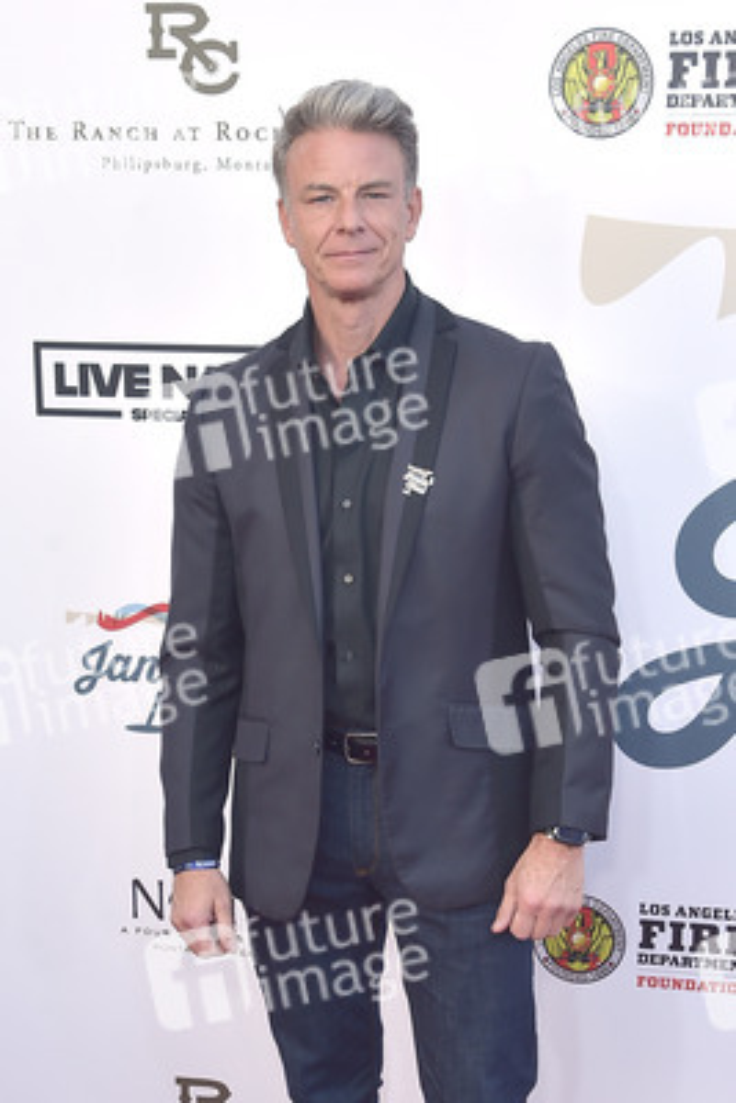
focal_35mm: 40
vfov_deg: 48.4
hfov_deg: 33.4
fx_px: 1226
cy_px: 552
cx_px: 368
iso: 400
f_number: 6.3
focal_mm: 40
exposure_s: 1/250
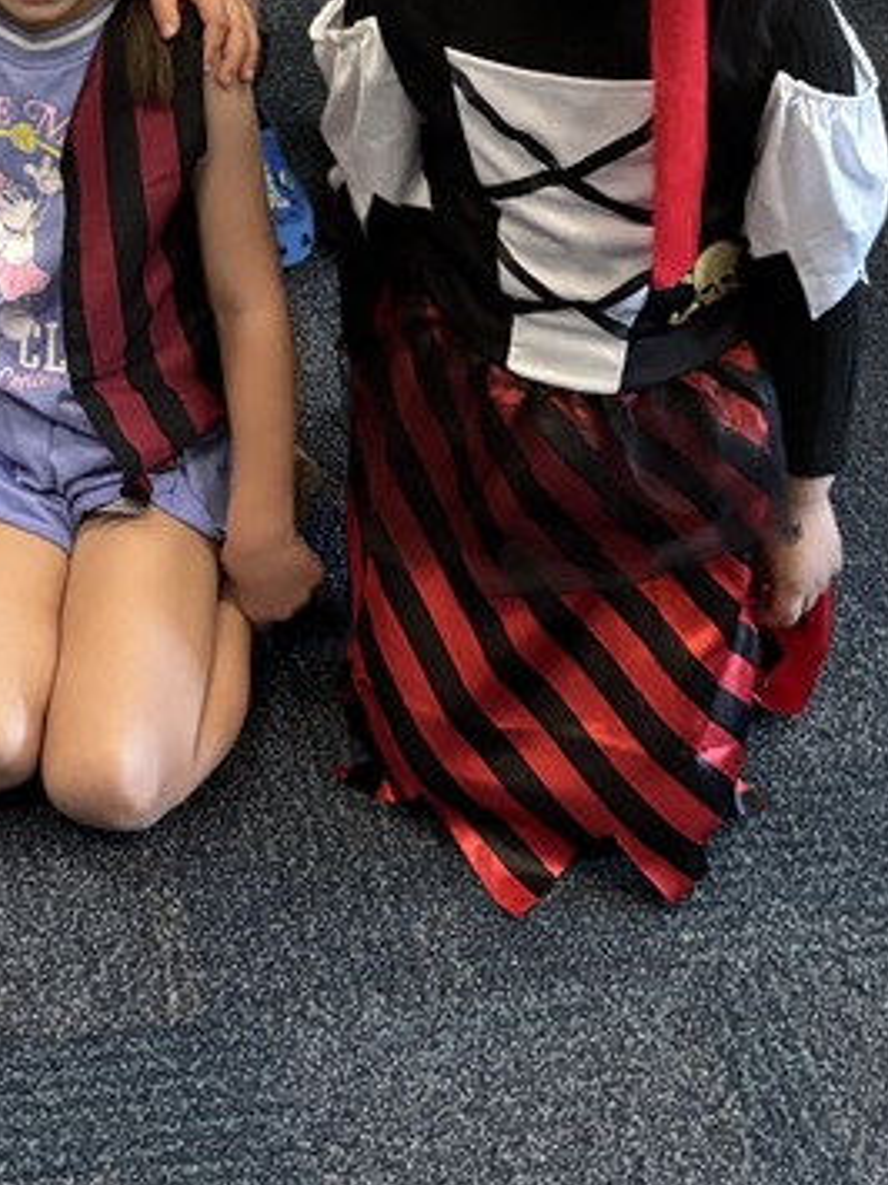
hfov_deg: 18.9
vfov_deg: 23.5
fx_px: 2567
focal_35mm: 75
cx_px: -80
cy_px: -284
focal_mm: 5.96
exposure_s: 1/30
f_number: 1.6
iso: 640
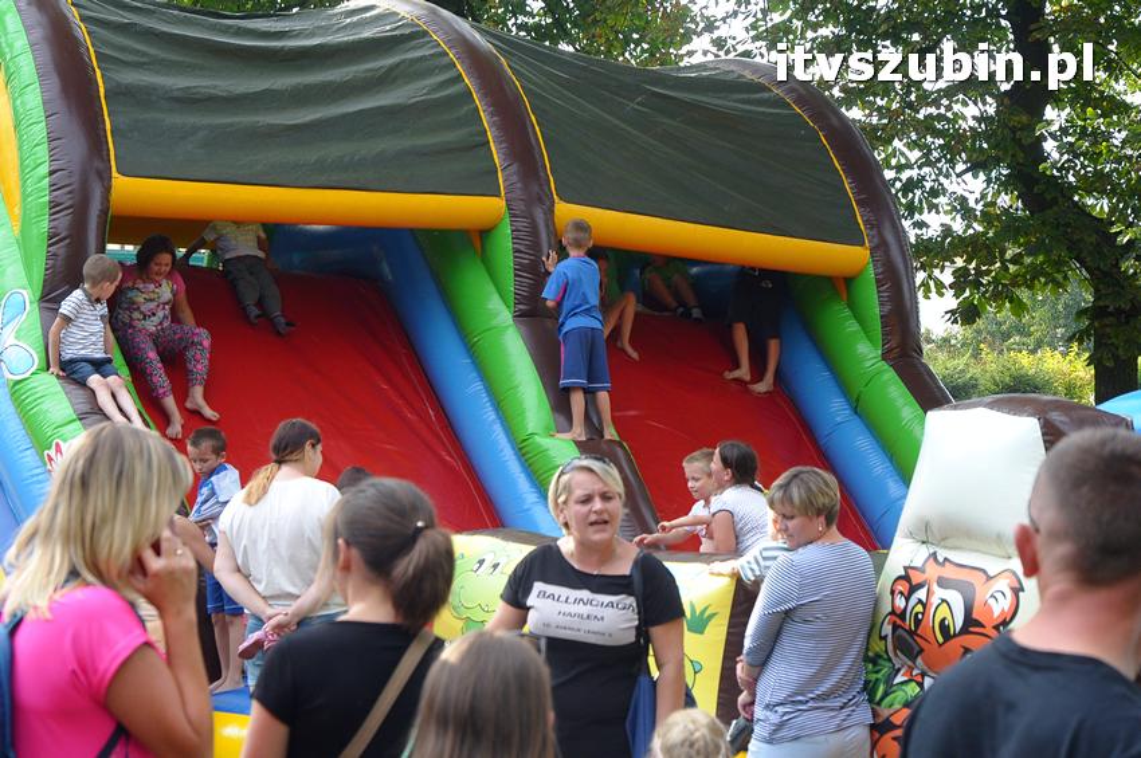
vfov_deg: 17.5
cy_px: 379
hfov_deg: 26.0
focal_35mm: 78
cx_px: 570
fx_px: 2470
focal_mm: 52
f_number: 8
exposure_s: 1/250
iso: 640
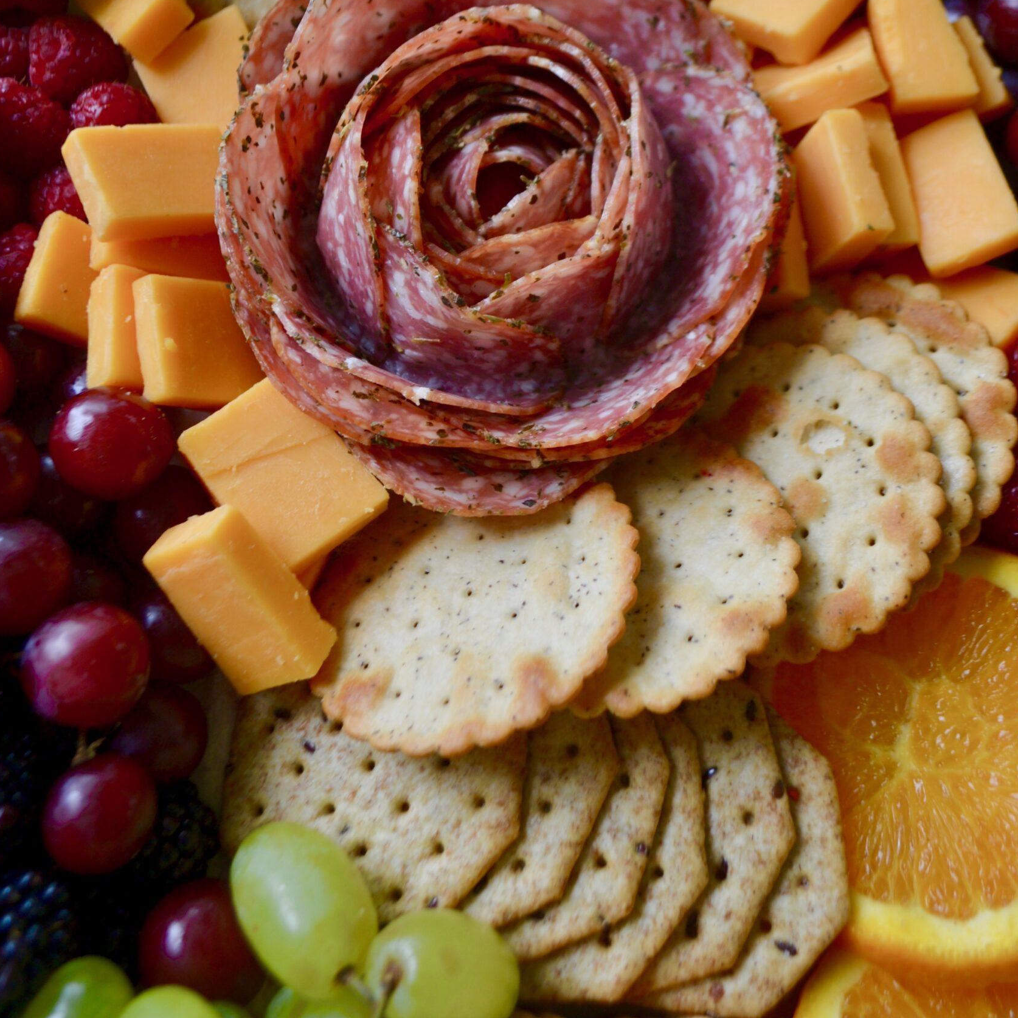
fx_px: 1298
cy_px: 264
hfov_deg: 42.8
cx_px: 512
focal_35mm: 39
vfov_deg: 41.7
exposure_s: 1/125
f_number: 3.8
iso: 100
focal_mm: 20
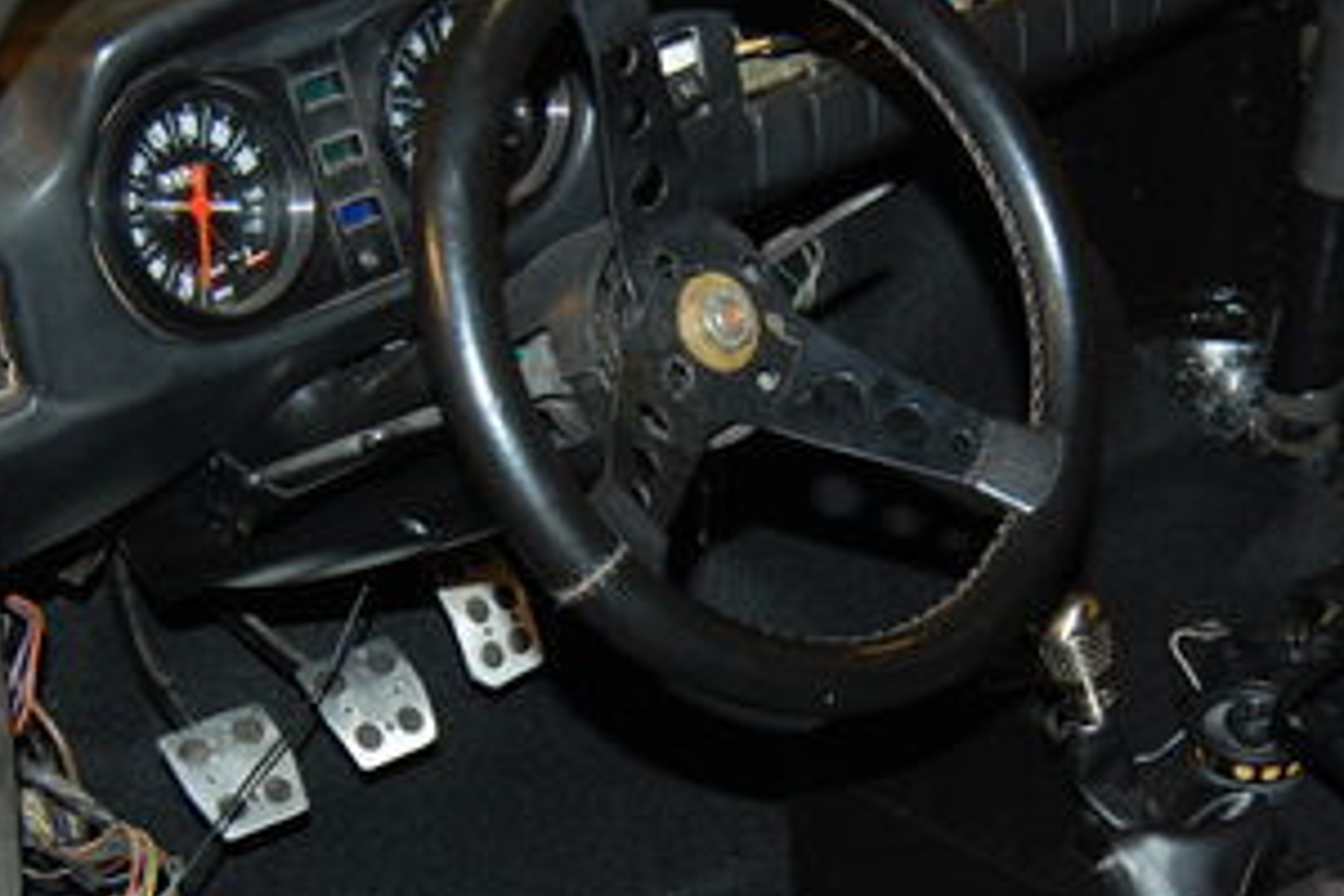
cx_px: 811
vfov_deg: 21.0
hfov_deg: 31.3
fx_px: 2389
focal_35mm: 64
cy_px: 730
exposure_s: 1/60
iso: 400
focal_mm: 20
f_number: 3.8
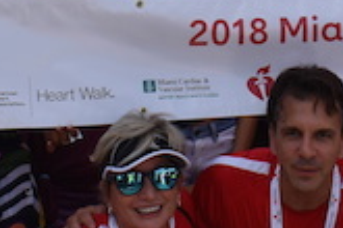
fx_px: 1248
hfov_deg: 15.6
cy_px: -107
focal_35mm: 131
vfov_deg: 10.2
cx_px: 249
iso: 100
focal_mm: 18
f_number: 9
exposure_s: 1/200
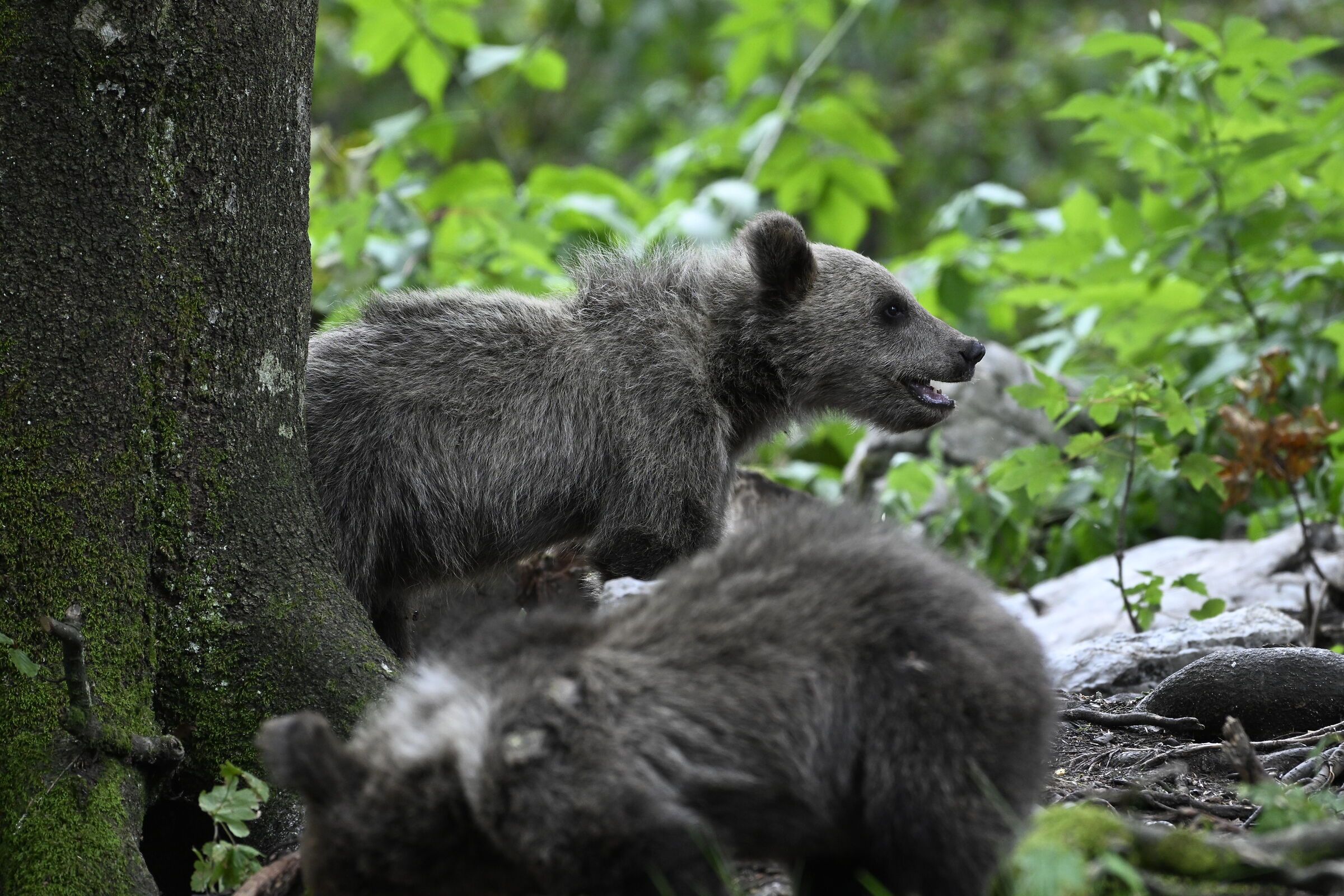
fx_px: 22398
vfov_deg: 2.3
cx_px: 672
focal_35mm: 600
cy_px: 448
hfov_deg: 3.4
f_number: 8
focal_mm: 600
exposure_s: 1/400
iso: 2800
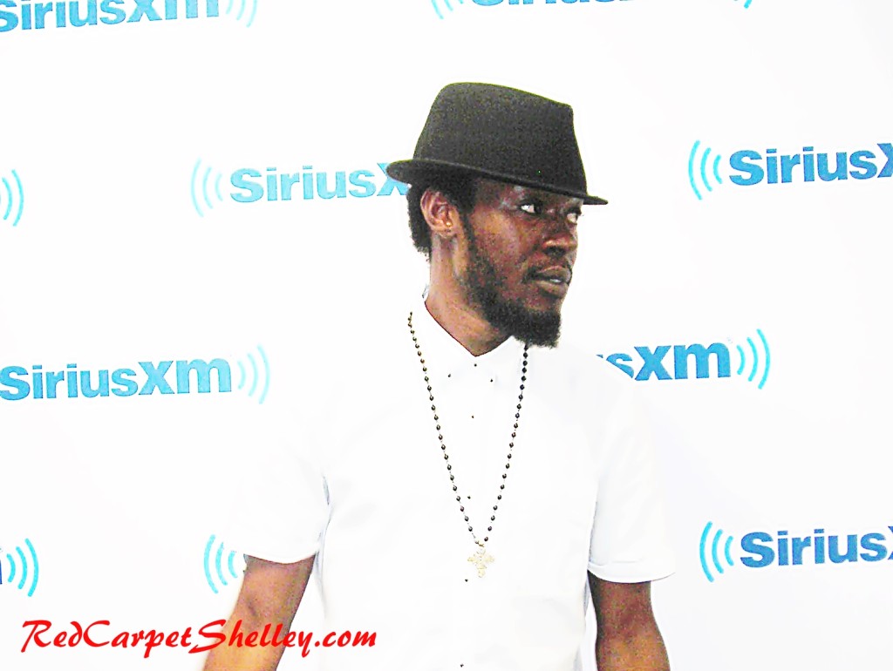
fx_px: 981
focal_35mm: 38
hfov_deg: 48.9
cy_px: 336
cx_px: 446
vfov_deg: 37.8
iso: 50
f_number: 3.2
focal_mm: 6.3
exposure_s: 1/30
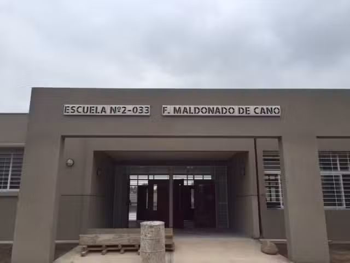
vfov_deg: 48.2
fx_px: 293
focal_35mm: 29
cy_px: 132
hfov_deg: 61.7
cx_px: 175
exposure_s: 1/416
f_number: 2.2
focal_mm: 4.15
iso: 32
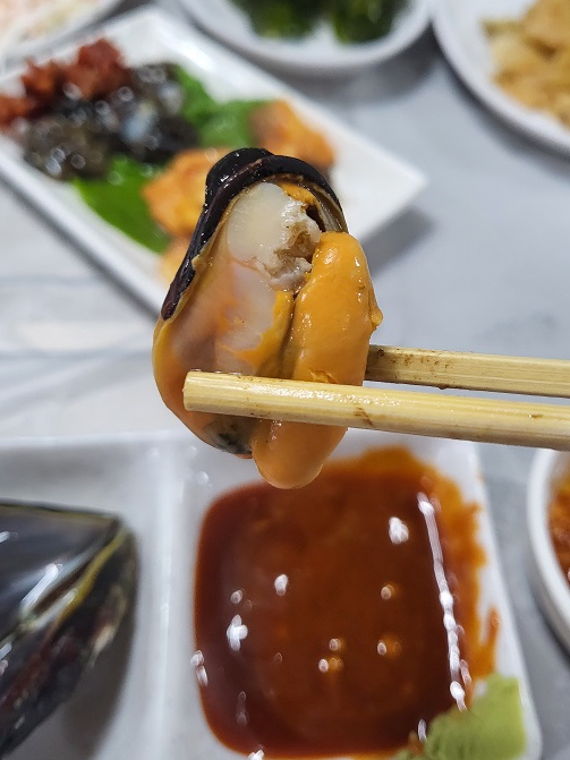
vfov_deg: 58.1
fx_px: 681
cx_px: 320
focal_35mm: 31
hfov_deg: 45.3
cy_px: 318
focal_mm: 4.25
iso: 200
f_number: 1.8
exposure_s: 1/120
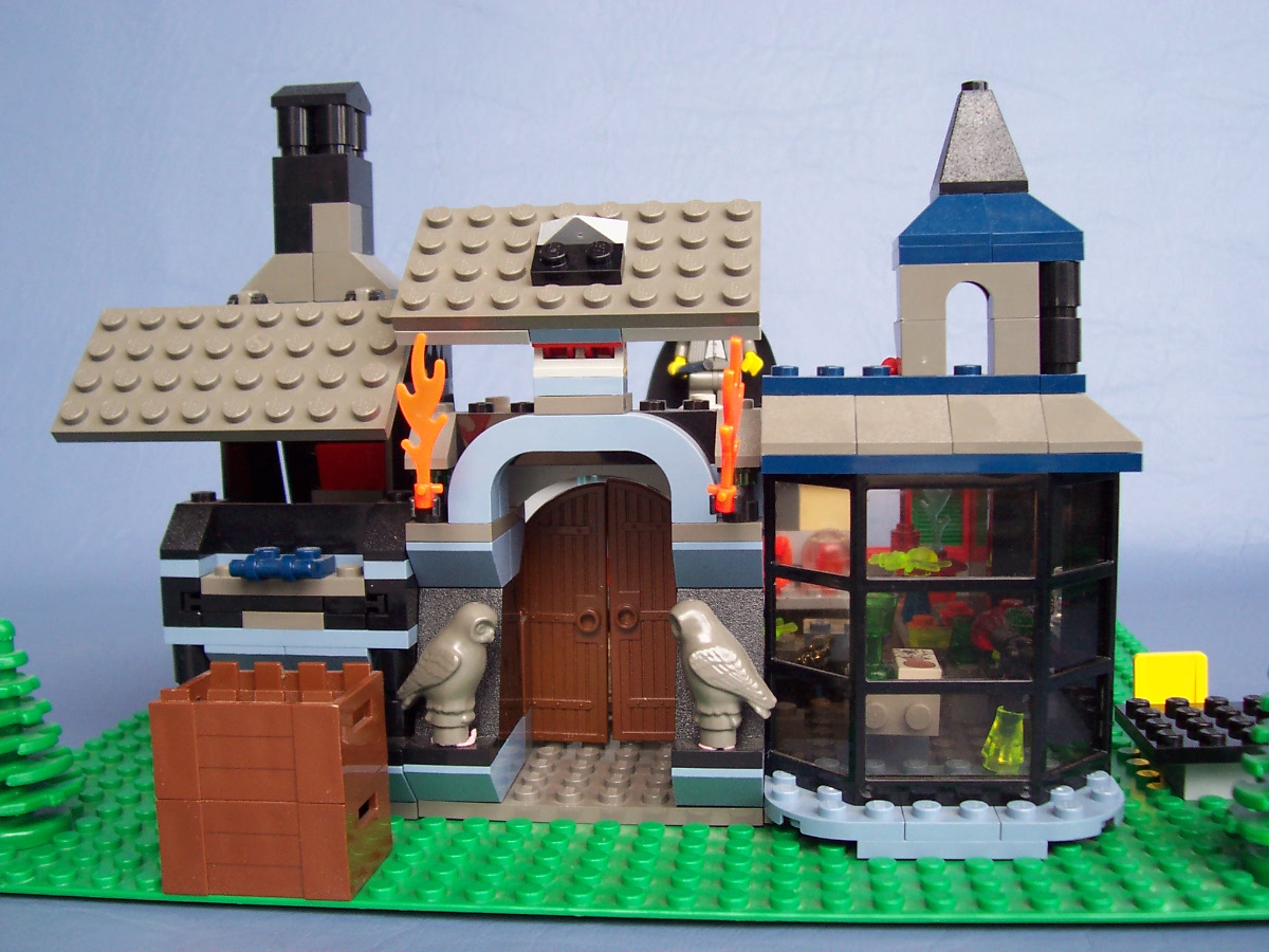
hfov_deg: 50.1
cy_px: 476
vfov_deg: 38.7
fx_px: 1356
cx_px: 634
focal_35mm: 37
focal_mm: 5.6
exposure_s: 1/125
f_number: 2.8
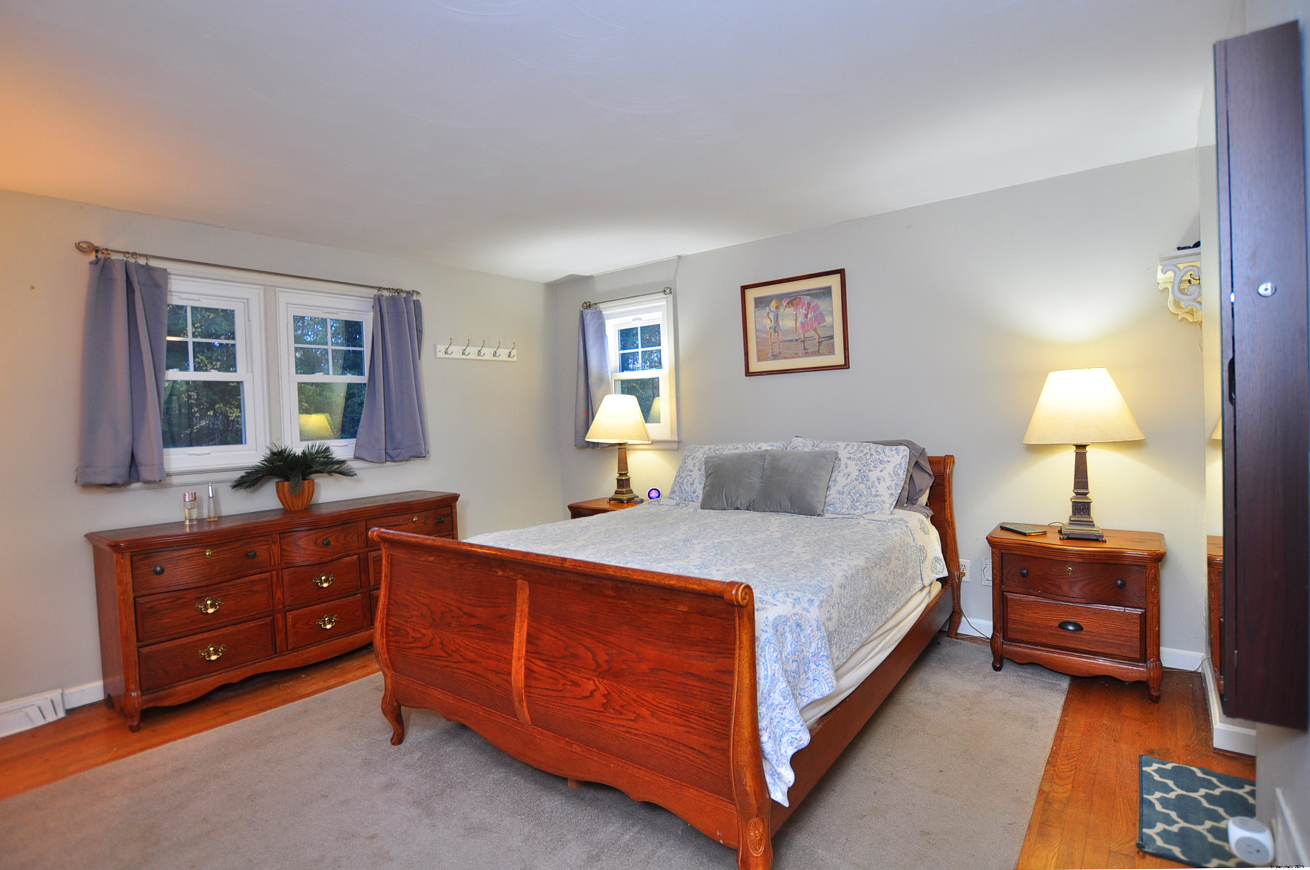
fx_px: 600
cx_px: 655
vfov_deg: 71.9
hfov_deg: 95.1
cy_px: 435
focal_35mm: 16
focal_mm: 11
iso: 200
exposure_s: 1/25
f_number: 3.5
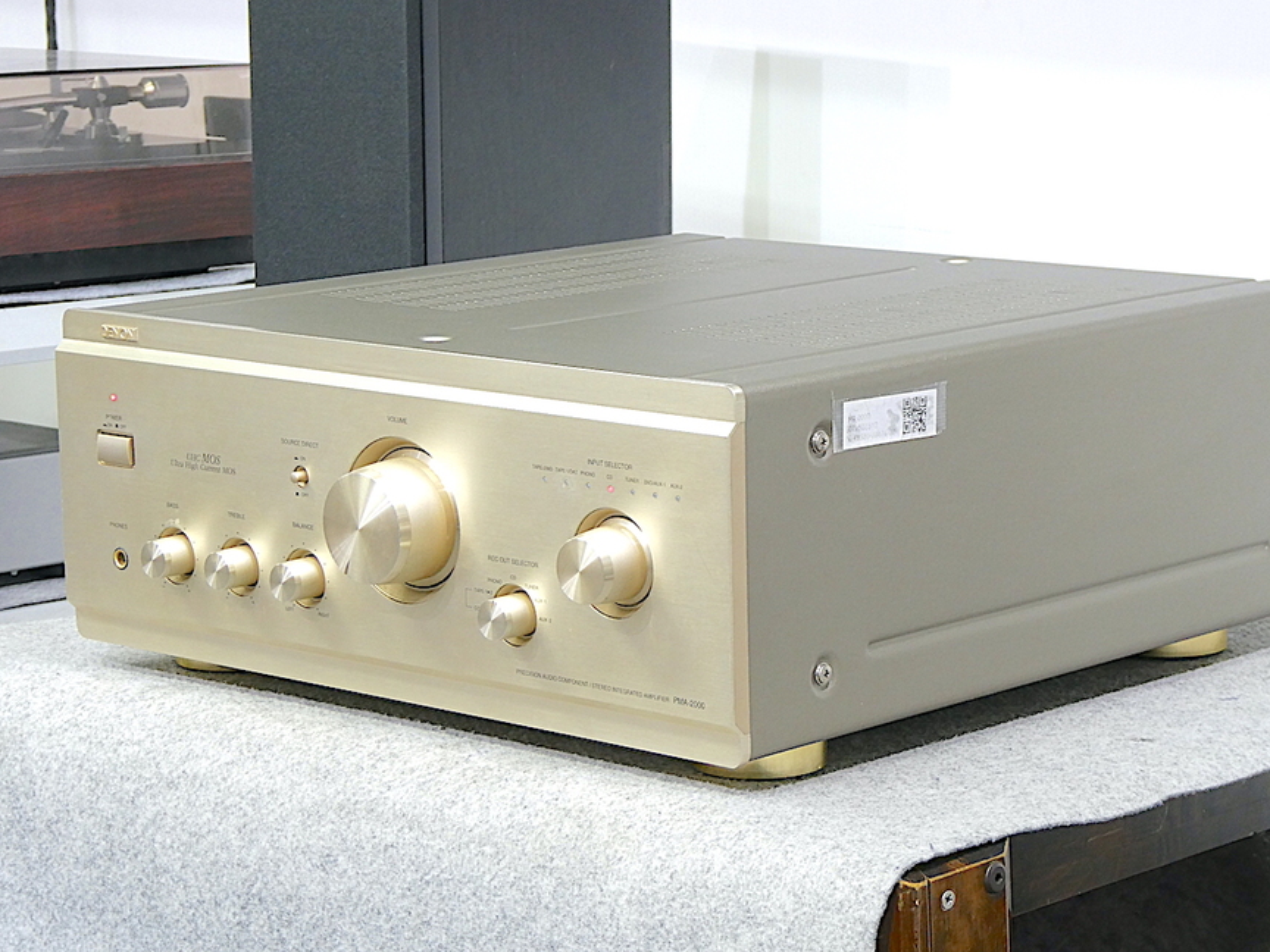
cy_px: 507
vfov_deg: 14.8
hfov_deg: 19.6
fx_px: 3669
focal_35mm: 100
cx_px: 673
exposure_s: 1/4
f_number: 4.9
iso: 200
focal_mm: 16.1
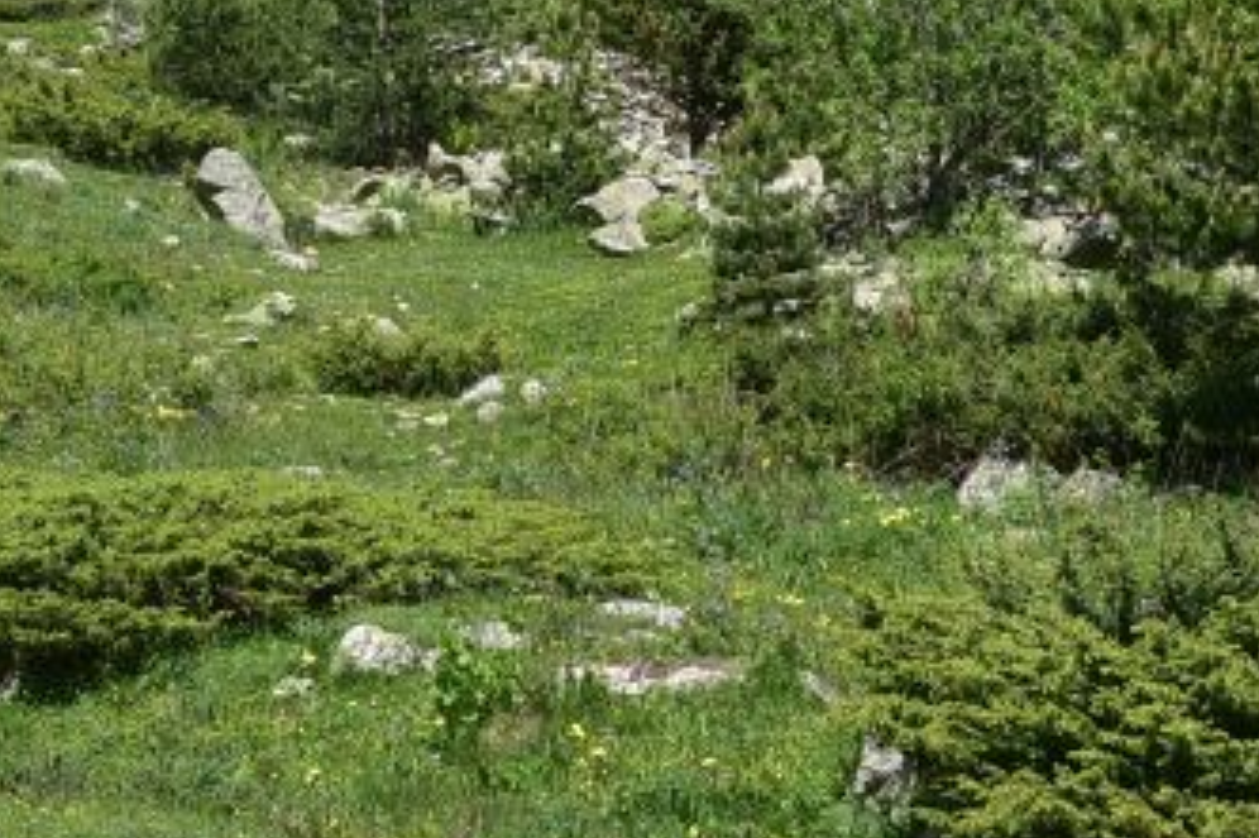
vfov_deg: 7.0
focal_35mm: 196
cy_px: 47
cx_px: 478
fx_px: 6851
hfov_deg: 10.5
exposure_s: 1/125
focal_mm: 50
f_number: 11
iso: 100
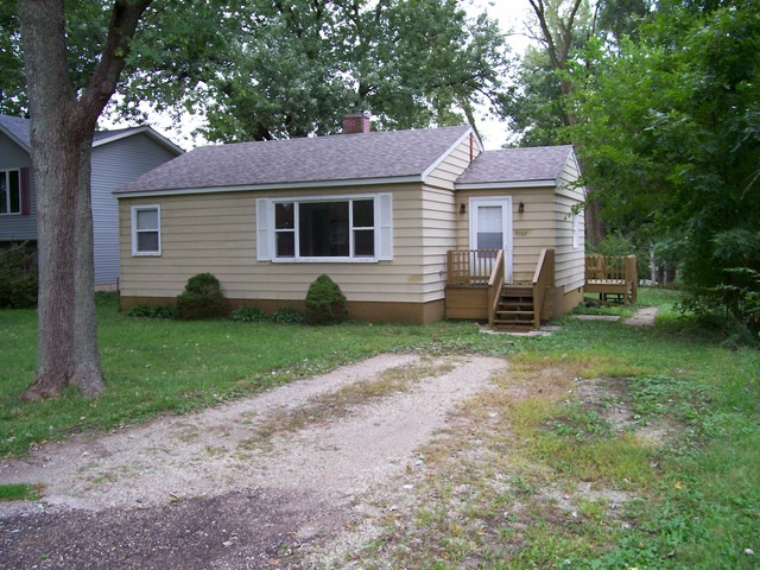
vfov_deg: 41.8
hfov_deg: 54.0
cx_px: 380
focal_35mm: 34
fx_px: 746
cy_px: 285
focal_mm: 5.6
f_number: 2.7
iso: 80
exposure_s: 1/104
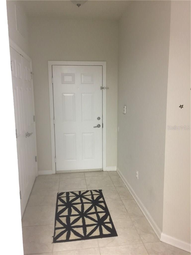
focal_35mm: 29
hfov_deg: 48.2
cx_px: 96
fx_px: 213
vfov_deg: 61.7
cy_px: 128
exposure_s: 1/8
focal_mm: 4.15
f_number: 2.2
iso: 125
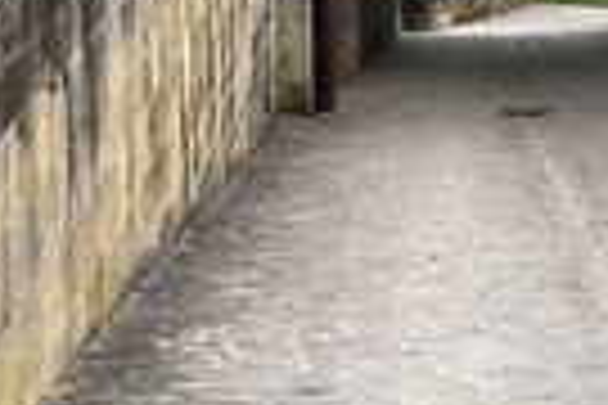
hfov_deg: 14.1
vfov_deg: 9.5
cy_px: -86
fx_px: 2415
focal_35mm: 143
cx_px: 626
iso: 200
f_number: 9
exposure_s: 1/160
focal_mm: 46
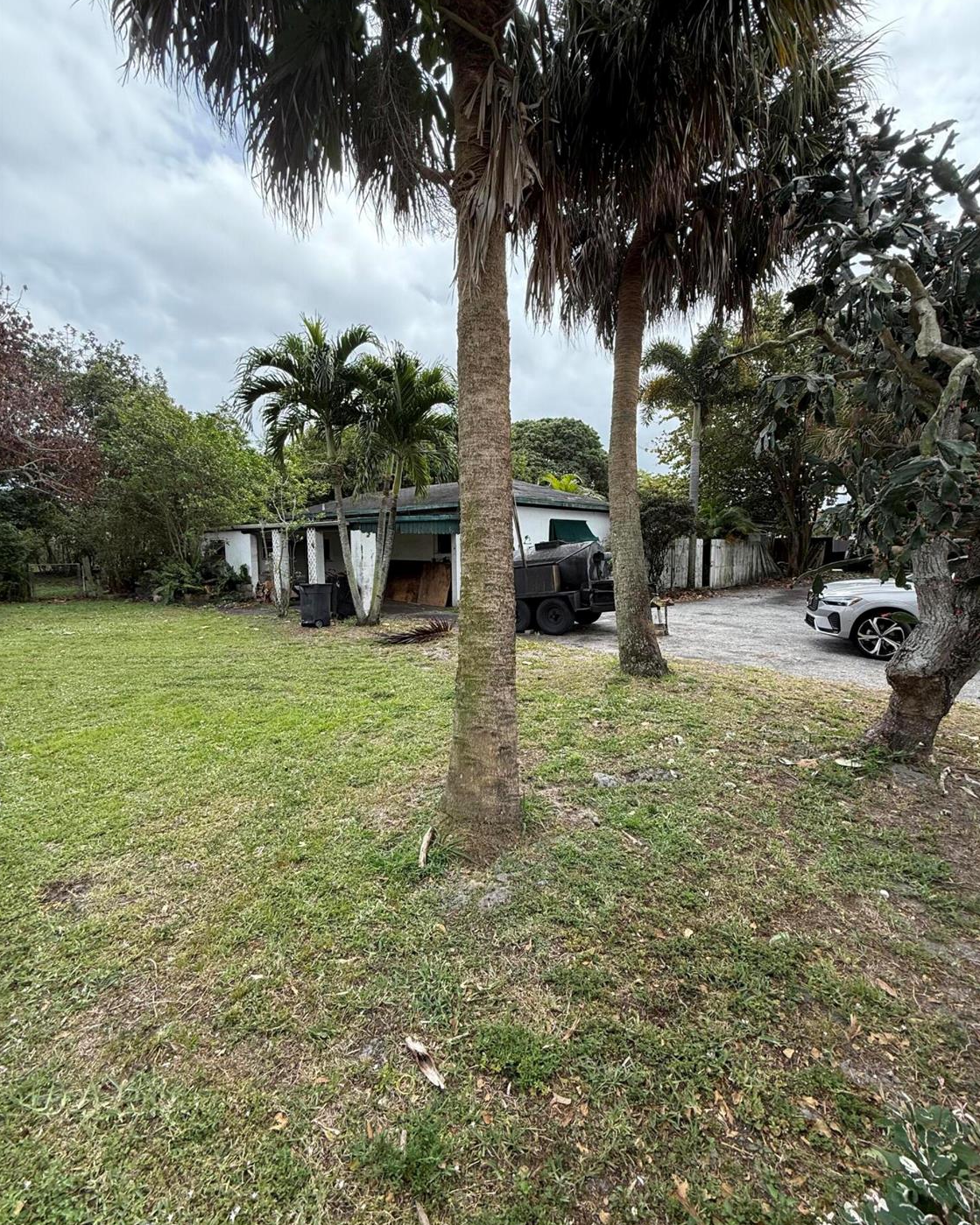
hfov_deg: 84.0
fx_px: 544
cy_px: 591
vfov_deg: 96.8
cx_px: 500
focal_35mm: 15
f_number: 2.2
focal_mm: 2.22
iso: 64
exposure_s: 1/751
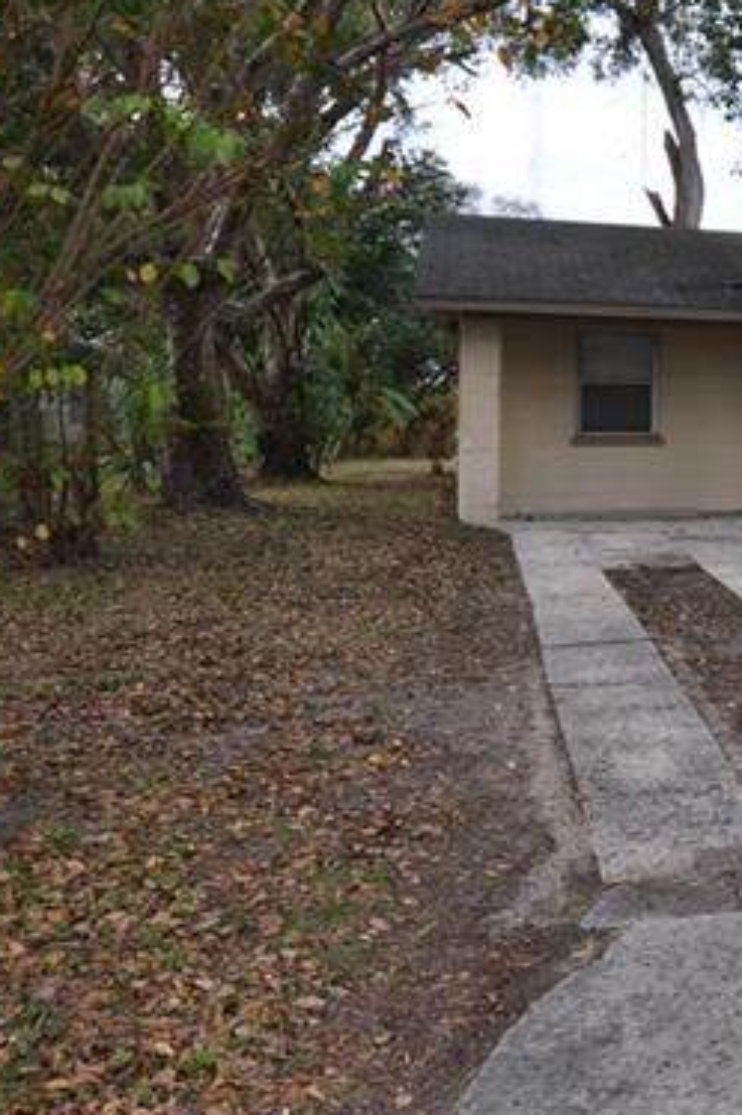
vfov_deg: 46.9
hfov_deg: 25.9
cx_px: 1055
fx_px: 1269
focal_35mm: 41
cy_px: 407
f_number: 3.5
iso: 200
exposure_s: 1/200
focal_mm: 10
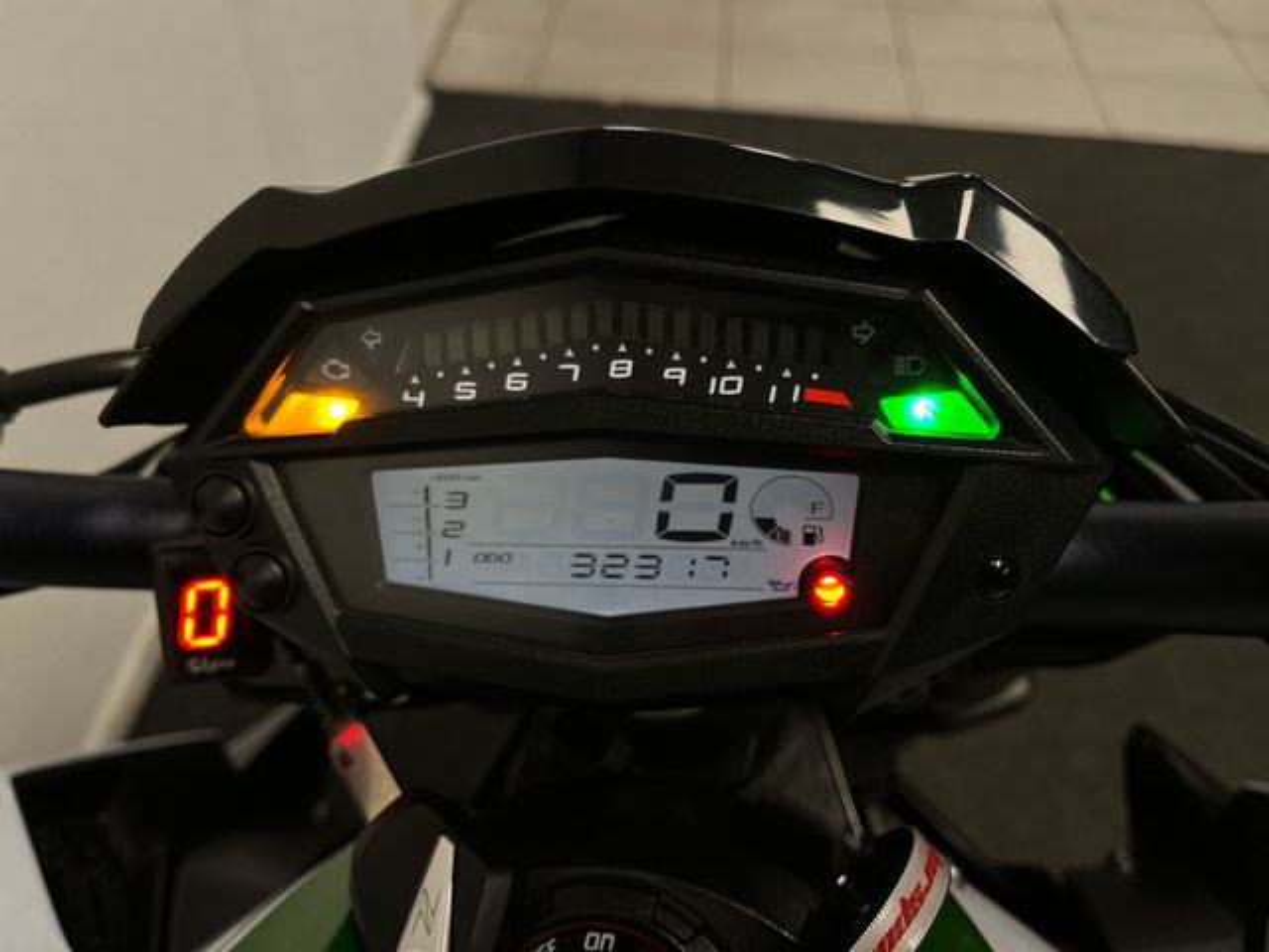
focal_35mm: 26
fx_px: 953
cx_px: 634
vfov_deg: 53.1
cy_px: 476
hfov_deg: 67.3
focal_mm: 5.1
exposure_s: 1/100
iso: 80
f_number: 1.6
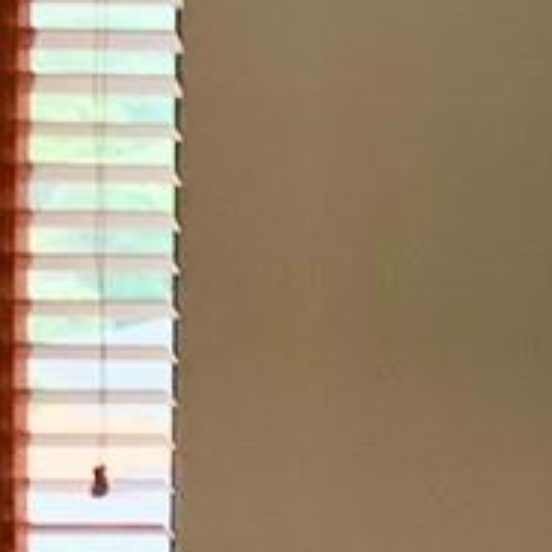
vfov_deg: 8.8
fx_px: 3572
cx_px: 1279
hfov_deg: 8.2
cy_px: 50
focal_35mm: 198
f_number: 1.8
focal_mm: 4.25
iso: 50
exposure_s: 1/60
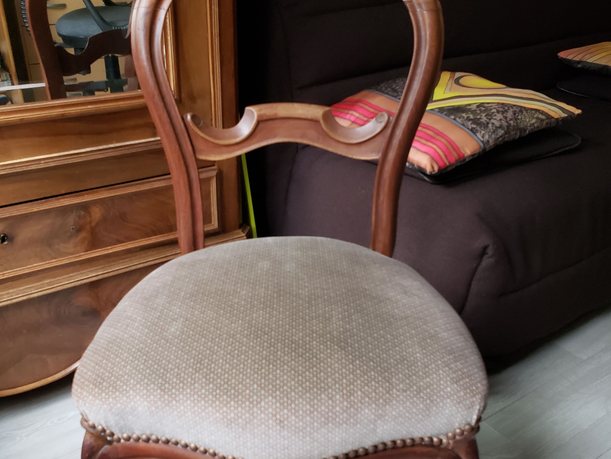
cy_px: 281
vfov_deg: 40.5
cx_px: 306
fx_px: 618
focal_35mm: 35
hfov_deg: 52.6
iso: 320
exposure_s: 1/50
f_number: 2.4
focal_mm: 4.3
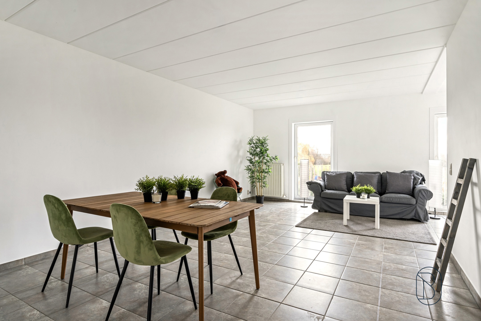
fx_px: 254
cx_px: 240
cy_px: 160
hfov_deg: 86.9
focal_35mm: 19
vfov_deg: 64.6
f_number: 11
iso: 250
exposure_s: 3
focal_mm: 19
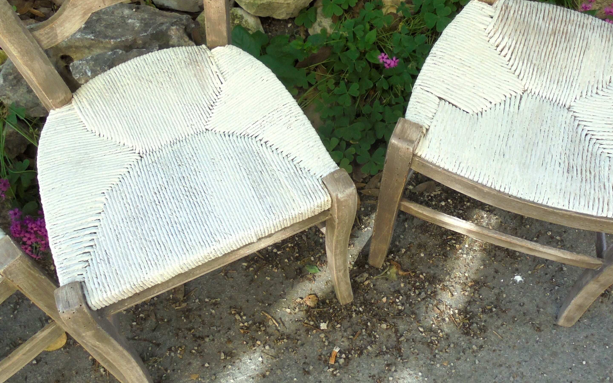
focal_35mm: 35
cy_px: 176
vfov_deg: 36.3
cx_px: 351
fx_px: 585
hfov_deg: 55.1
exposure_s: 1/125
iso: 100
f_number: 3.5
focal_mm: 4.6
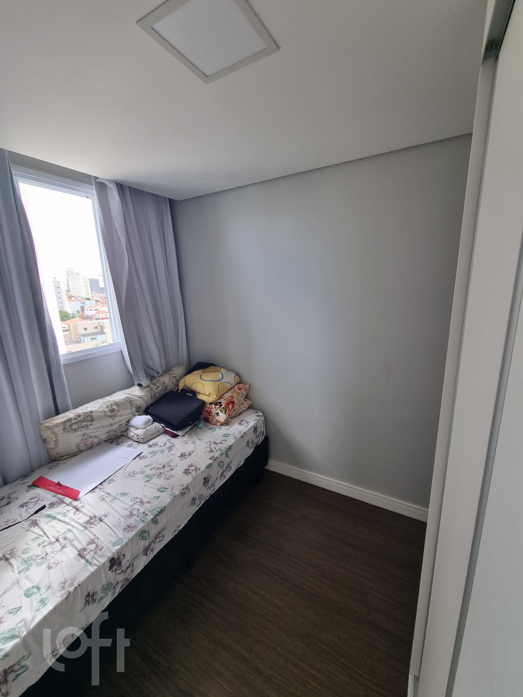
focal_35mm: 13
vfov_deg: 106.2
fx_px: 262
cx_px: 262
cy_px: 348
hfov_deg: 89.9
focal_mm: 2.2
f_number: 2.2
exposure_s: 1/120
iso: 80
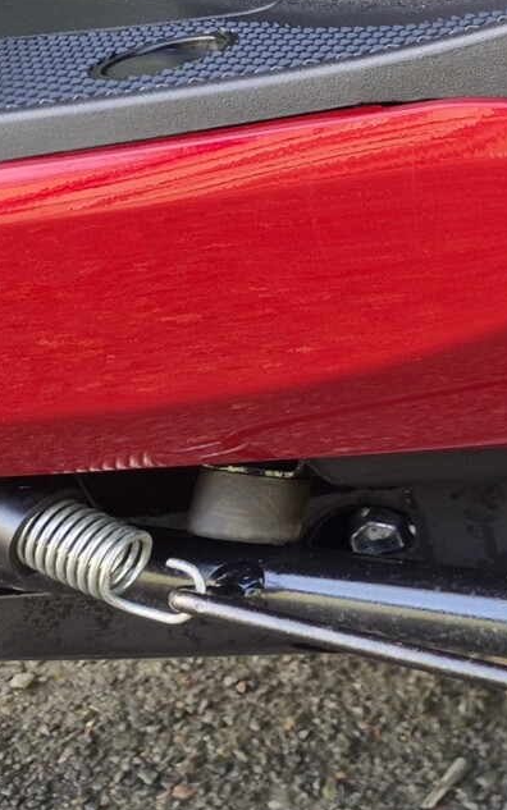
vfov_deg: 25.5
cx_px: 1088
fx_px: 1701
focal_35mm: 77
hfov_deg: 13.7
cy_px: 3
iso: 80
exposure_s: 1/180
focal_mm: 5.4
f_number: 1.8
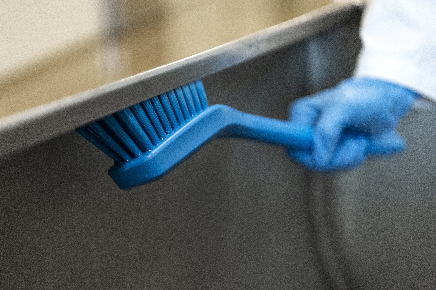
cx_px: 218
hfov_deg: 28.8
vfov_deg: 19.5
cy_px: 145
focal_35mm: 70
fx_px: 848
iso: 800
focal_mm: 70
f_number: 3.2
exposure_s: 1/100
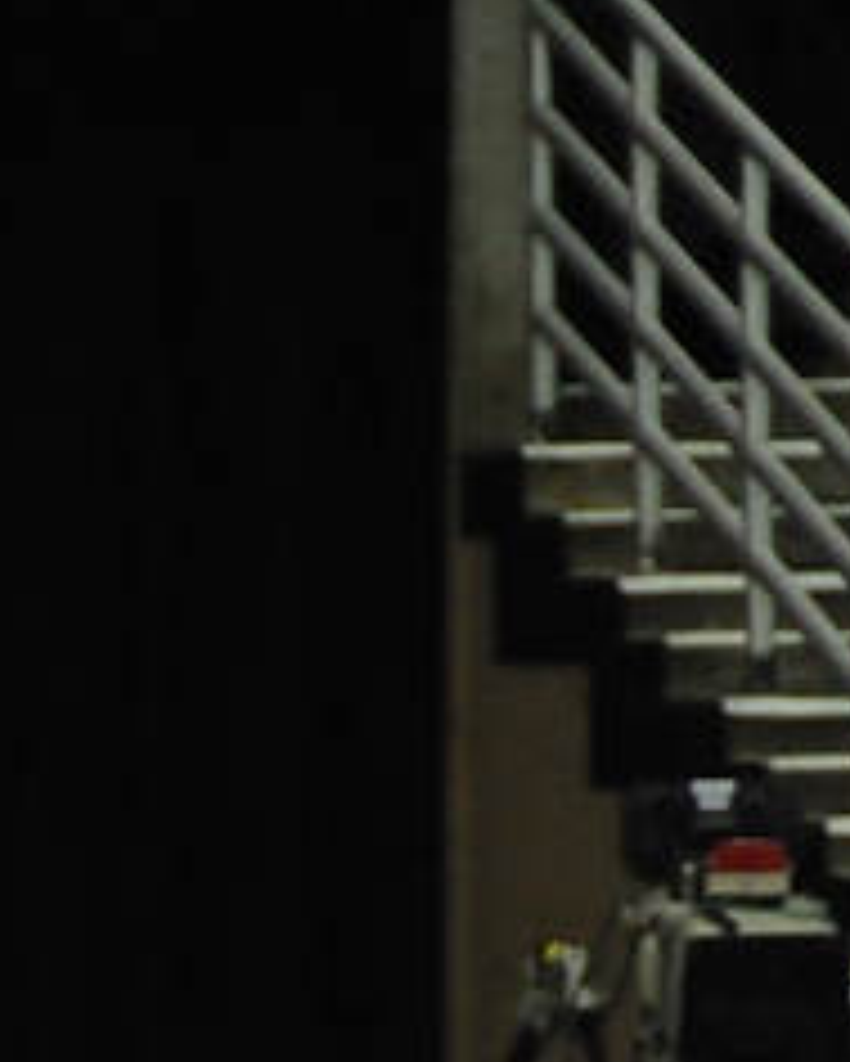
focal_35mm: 644
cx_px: -850
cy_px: 1145
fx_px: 20225
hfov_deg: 2.4
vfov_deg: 3.0
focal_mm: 135
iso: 3200
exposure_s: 1/800
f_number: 5.6
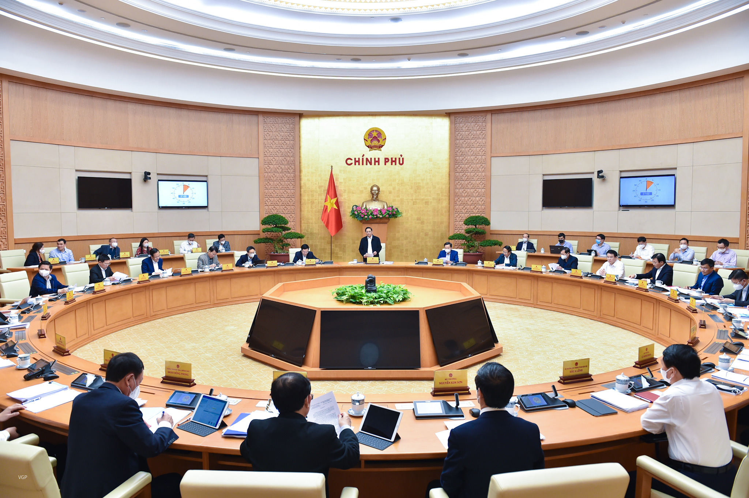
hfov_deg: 73.8
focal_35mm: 24
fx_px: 499
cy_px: 249
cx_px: 374
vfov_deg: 53.0
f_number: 4.5
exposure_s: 1/200
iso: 1600
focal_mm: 24
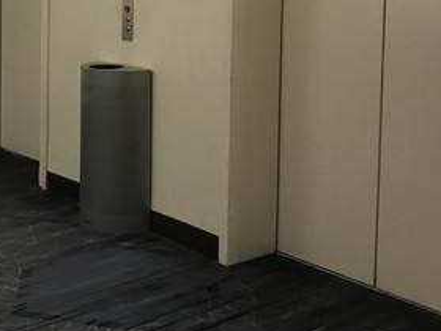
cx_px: 115
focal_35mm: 64
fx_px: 815
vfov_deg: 22.3
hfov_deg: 29.8
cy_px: 24
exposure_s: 1/15
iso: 80
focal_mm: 3.99
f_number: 1.8
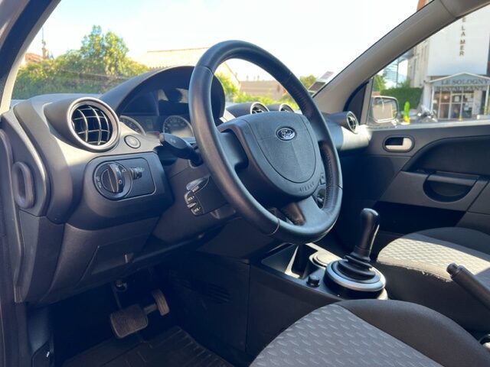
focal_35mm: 26
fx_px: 368
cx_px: 245
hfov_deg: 67.3
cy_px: 184
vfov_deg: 53.1
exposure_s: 1/191
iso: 40
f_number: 1.5
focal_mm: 5.7
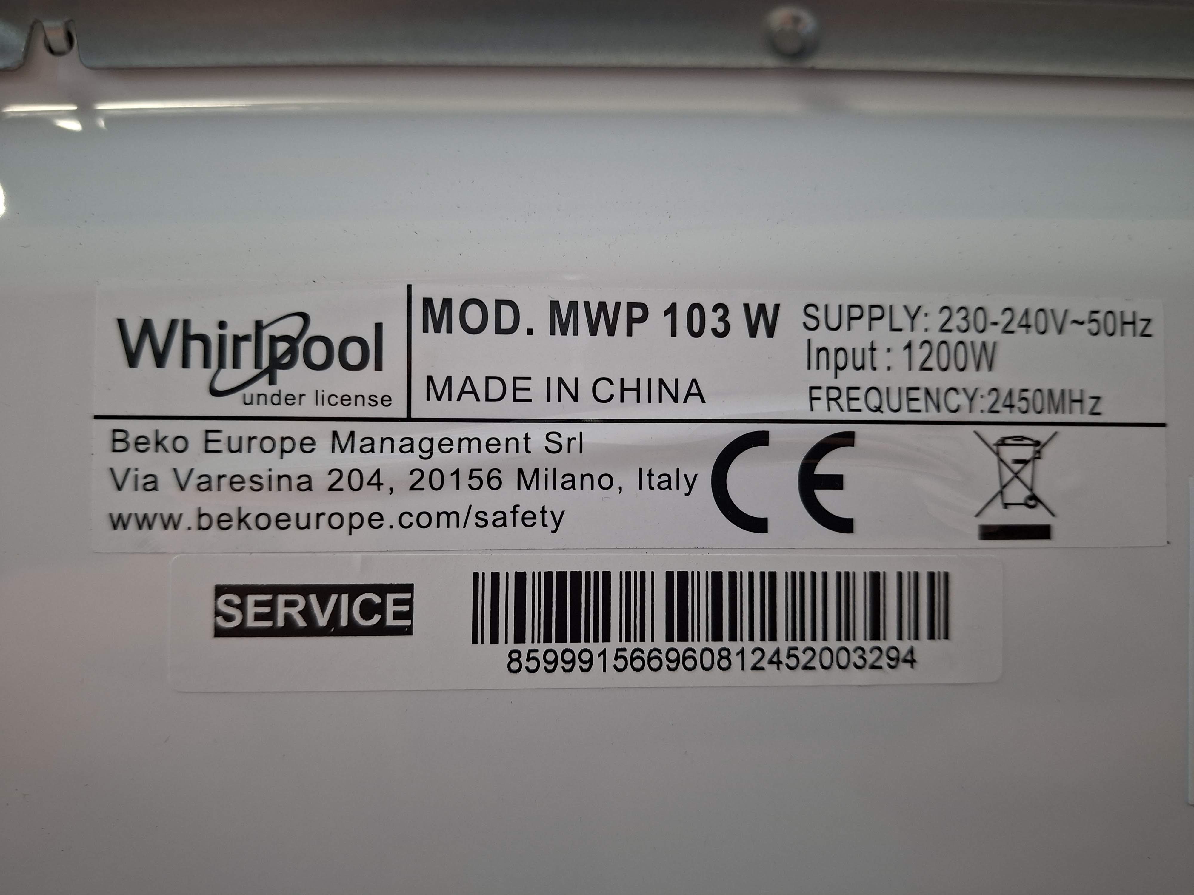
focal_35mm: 23
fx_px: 793
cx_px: 597
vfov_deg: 58.9
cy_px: 448
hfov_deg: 73.9
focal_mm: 5.54
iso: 250
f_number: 1.8
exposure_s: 1/40
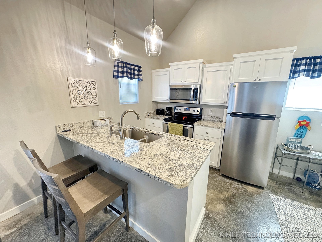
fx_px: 130
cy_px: 121
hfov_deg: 102.1
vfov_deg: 85.7
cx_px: 161
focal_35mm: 14
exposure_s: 1/60
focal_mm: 2.2
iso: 800
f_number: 2.2
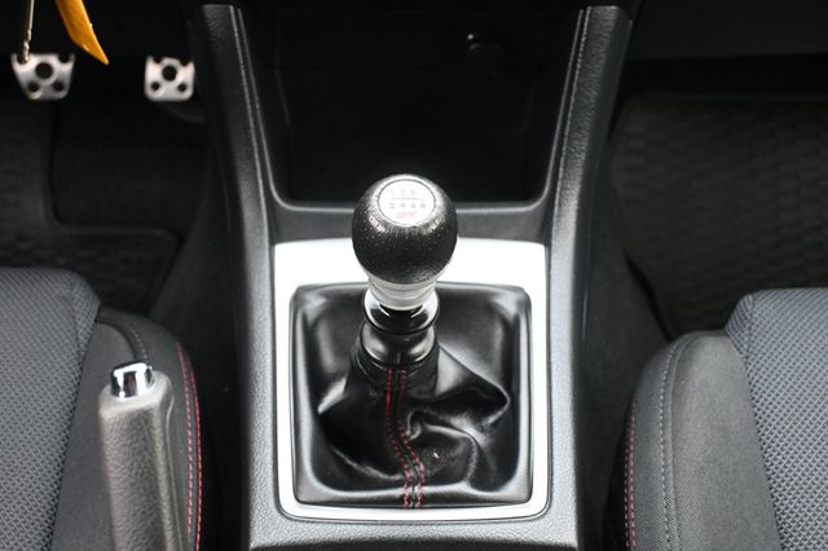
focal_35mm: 56
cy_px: 276
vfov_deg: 24.4
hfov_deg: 36.0
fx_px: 1276
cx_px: 414
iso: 3200
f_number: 5.3
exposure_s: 1/125
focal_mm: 37
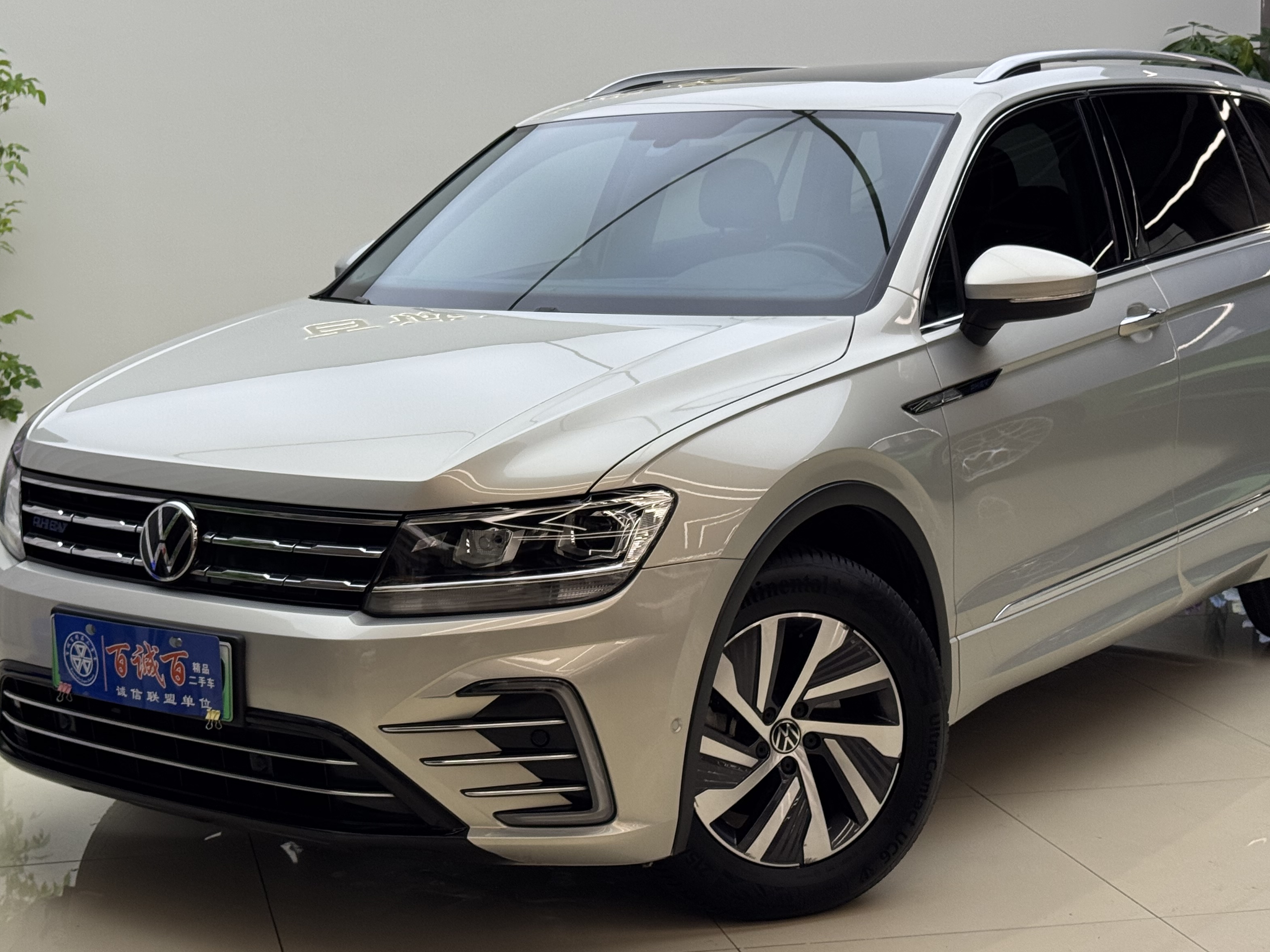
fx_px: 2274
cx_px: 454
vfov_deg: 23.6
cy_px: 366
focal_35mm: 62
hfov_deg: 31.0
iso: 64
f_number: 1.78
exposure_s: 1/325
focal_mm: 6.76
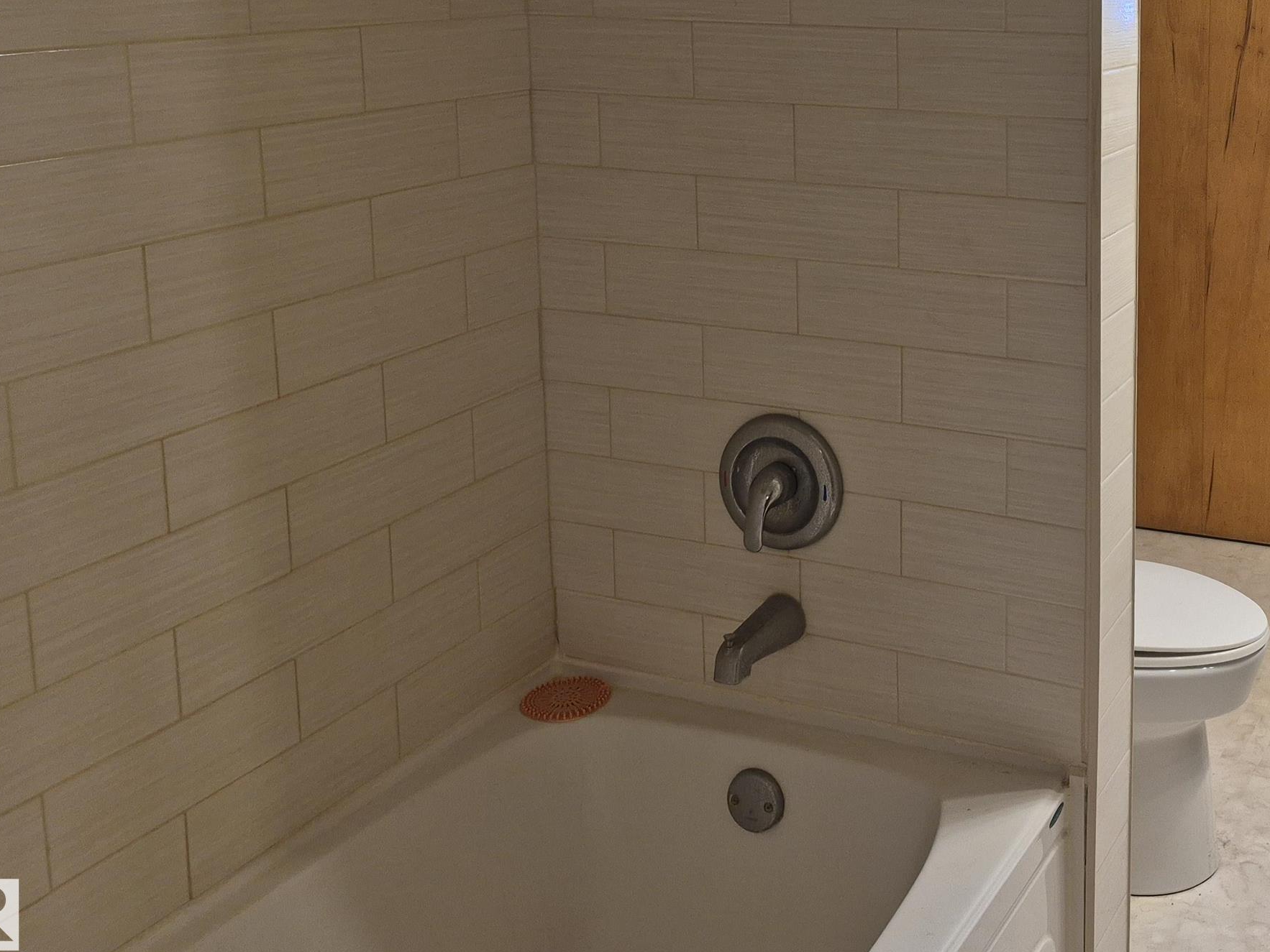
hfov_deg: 44.1
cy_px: 149
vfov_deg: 34.5
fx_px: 1468
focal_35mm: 40
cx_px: 1051
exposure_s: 1/120
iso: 125
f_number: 1.8
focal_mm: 5.4
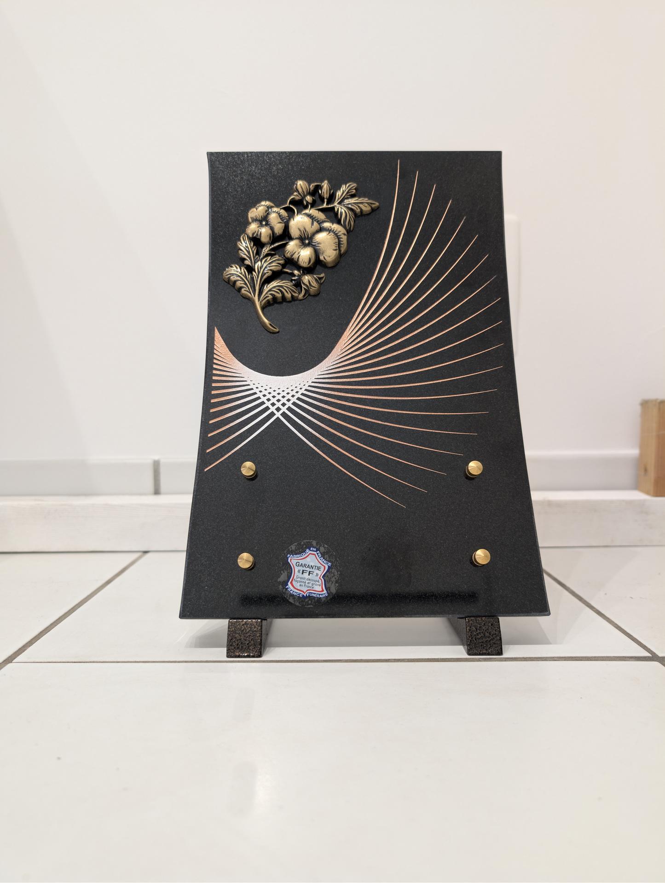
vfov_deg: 71.5
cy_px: 442
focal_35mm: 24
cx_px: 332
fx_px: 613
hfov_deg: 56.9
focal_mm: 6.9
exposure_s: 1/48.8
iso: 171
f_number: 1.68
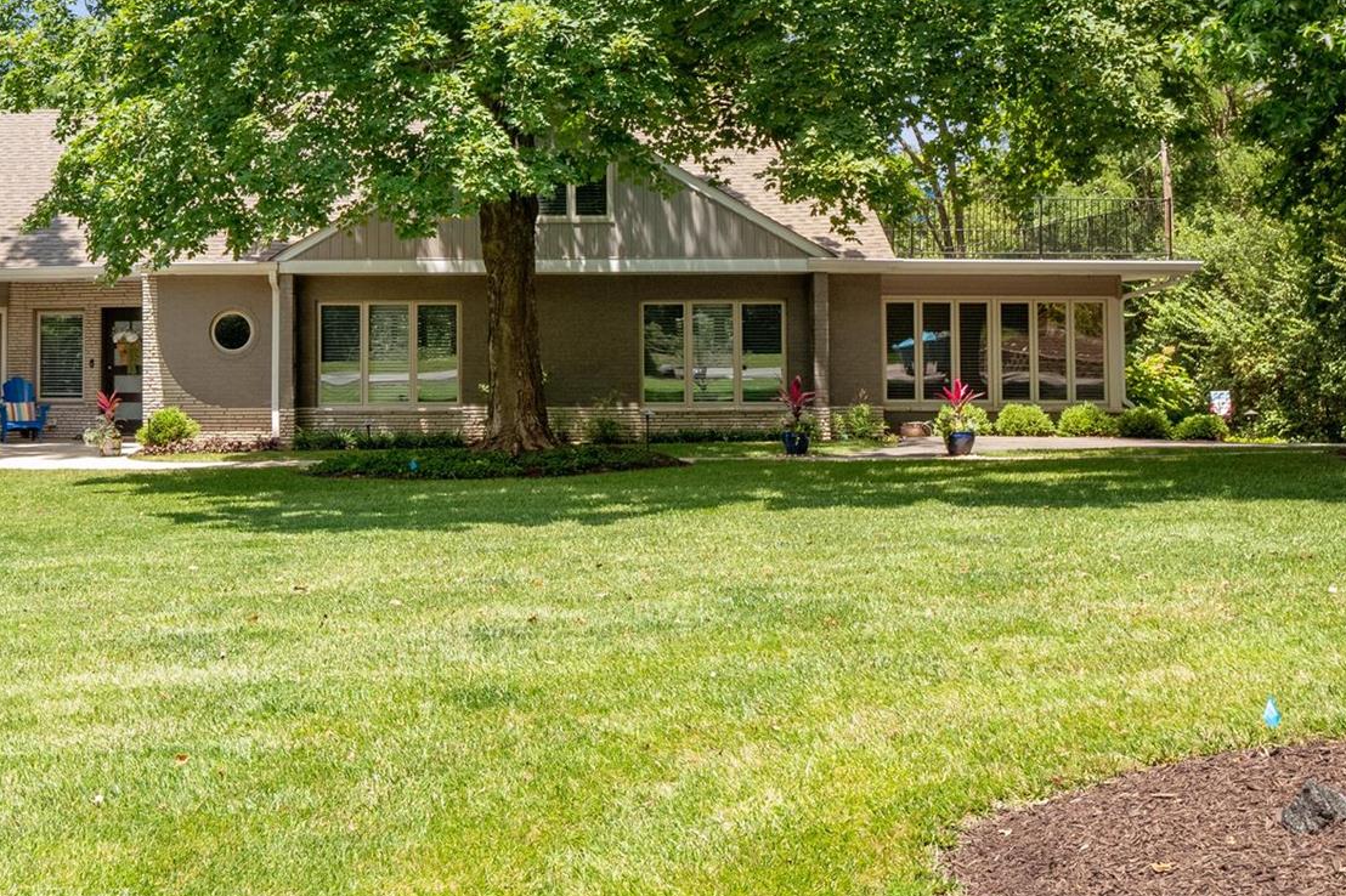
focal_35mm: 52
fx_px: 1944
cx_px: 426
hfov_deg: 37.7
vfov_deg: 25.8
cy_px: 268
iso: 400
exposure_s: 1/250
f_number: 8
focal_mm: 18
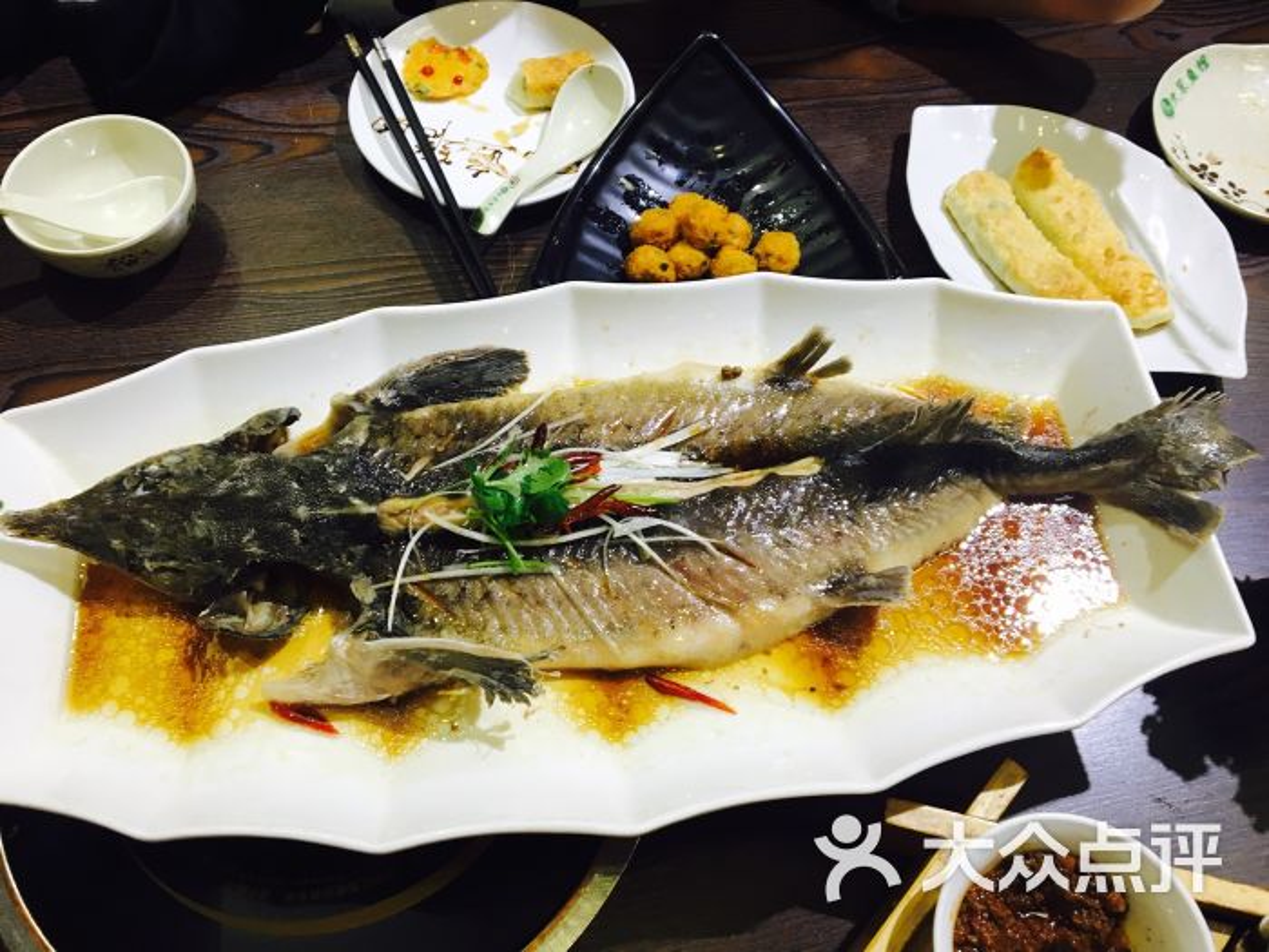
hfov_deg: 61.7
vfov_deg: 48.2
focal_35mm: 29
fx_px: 1063
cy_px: 476
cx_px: 634
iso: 100
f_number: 2.2
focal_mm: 4.15
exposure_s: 1/33
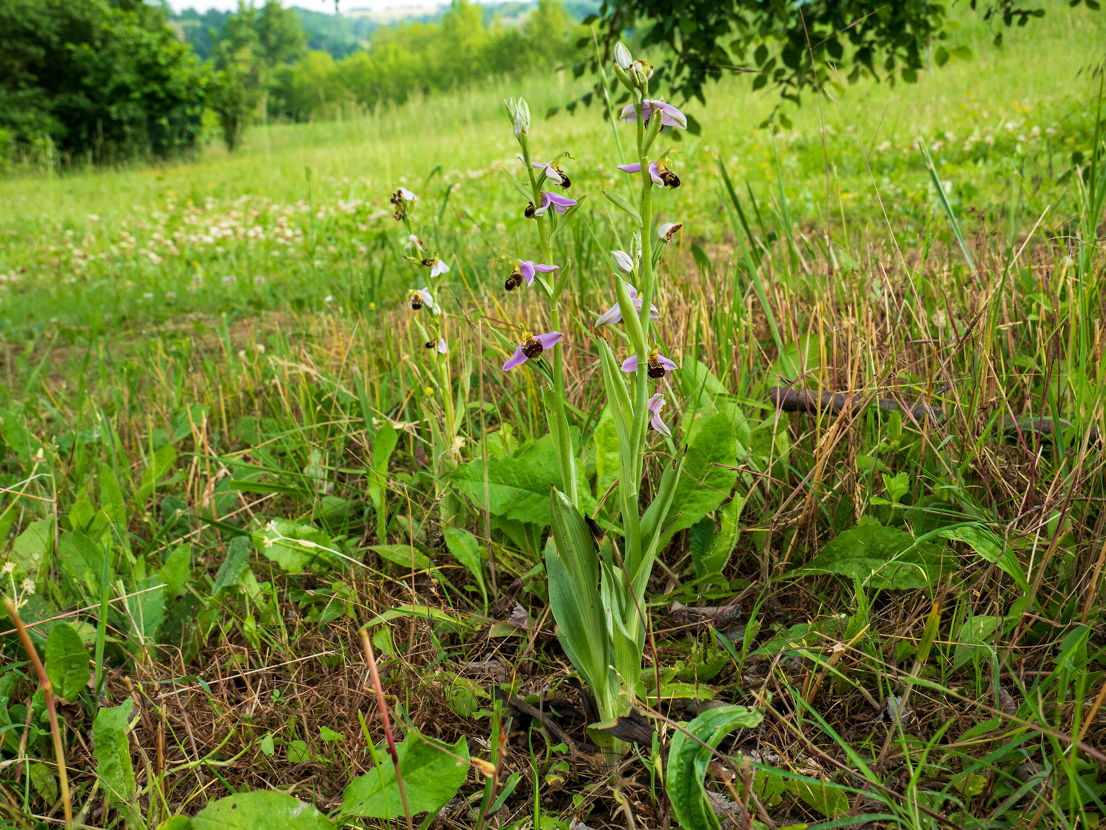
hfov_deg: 42.9
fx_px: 1406
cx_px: 553
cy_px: 415
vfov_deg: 32.9
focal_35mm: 44
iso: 200
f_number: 8
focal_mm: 22
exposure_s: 1/160
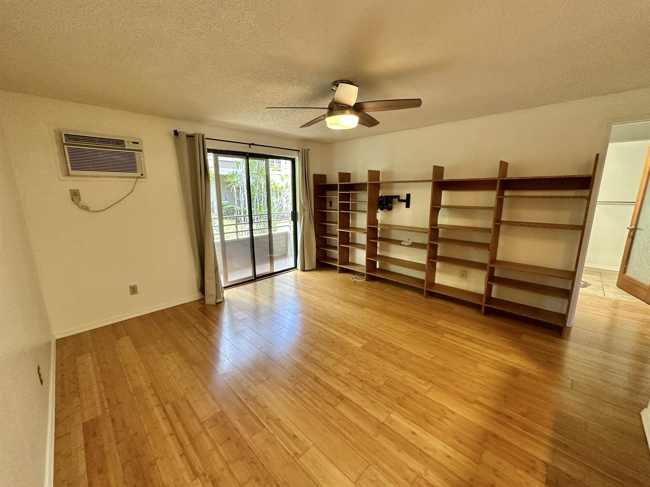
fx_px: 263
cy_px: 244
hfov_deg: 102.1
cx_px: 325
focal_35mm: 14
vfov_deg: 85.7
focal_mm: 2.22
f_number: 2.2
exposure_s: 1/60
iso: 250
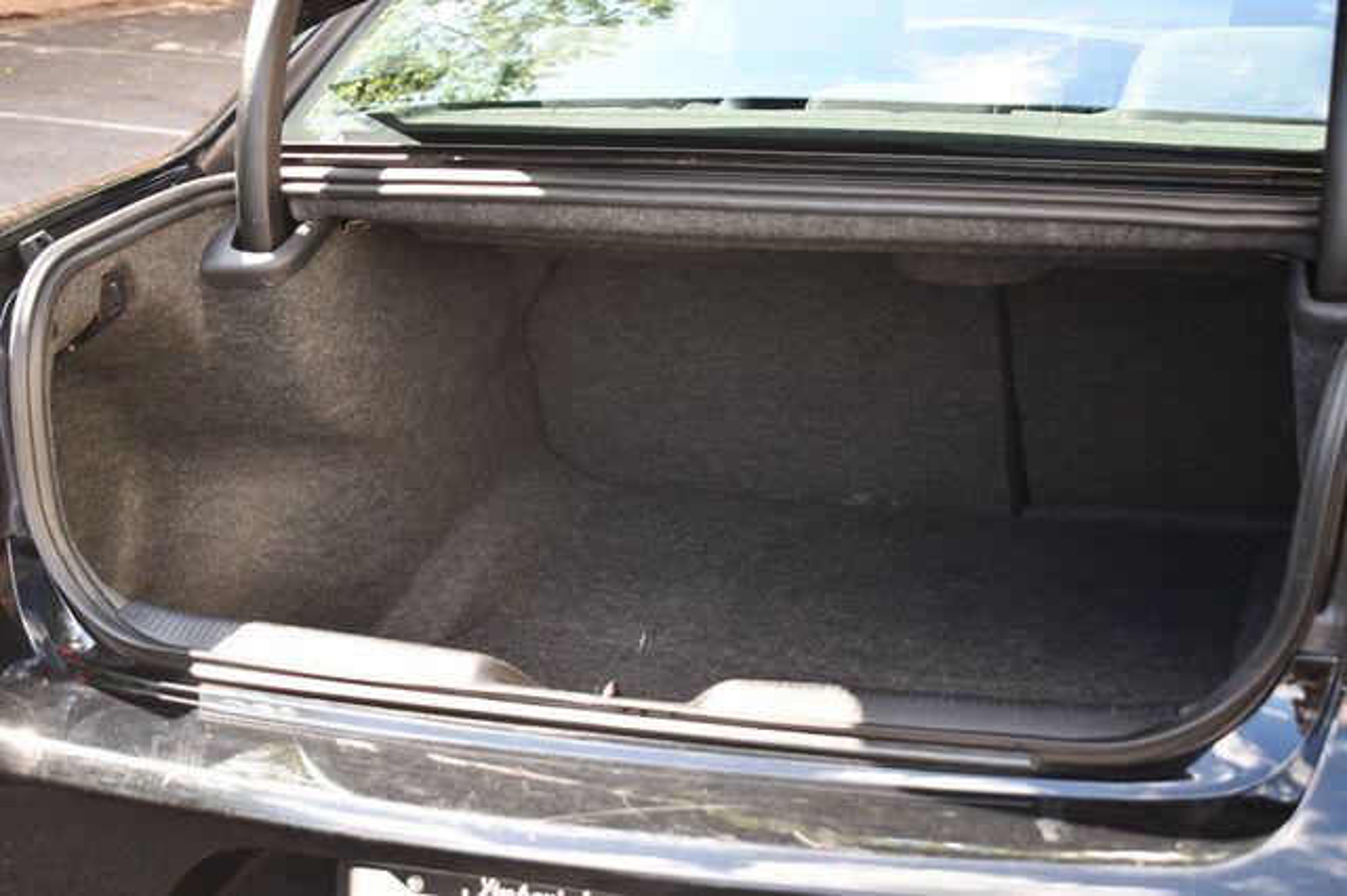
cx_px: 674
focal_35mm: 60
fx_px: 2244
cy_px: 448
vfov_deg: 22.6
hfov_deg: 33.4
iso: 720
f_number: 5
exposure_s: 1/250
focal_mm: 40
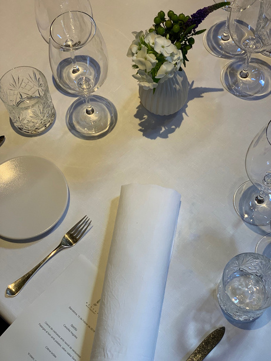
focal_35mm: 52
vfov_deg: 36.8
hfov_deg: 28.0
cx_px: 136
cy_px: 180
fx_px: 543
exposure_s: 1/50
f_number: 2.4
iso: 80
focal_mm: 6
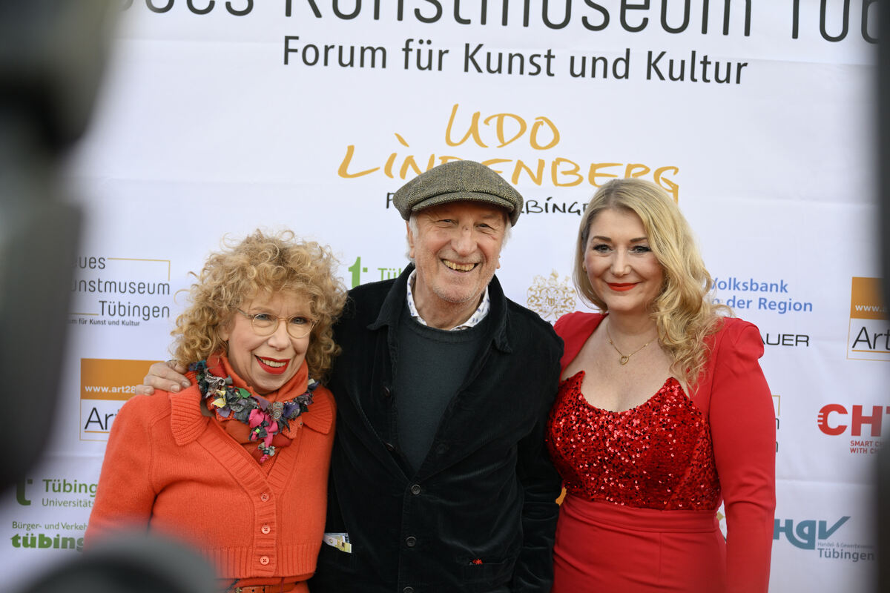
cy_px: 296
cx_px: 445
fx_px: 1285
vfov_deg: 26.0
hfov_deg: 38.2
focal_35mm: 52
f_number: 3.2
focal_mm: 52
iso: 400
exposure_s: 1/320
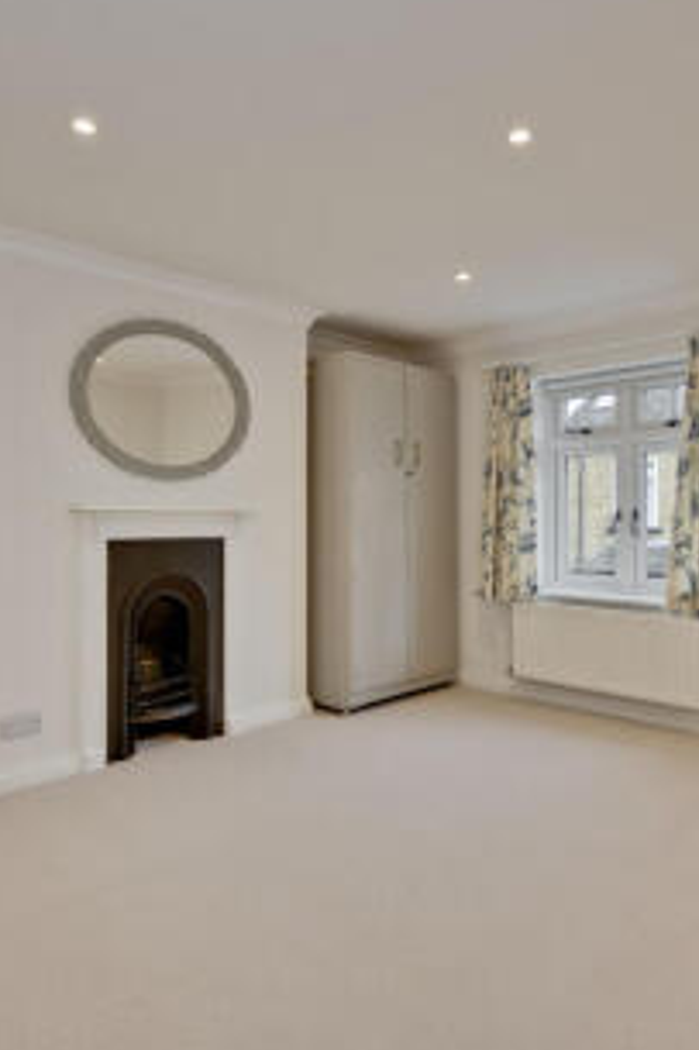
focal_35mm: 25
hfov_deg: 51.1
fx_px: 729
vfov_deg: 71.5
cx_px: 393
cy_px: 522
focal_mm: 16
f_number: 9
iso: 250
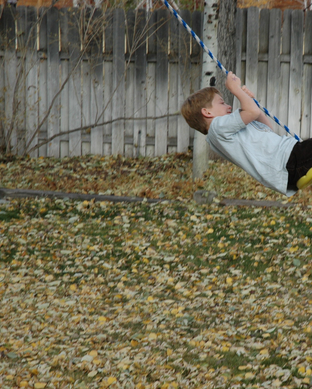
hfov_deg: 10.3
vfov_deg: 12.9
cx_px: 261
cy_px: 194
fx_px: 1720
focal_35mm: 149
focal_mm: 70
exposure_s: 1/200
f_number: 7.1
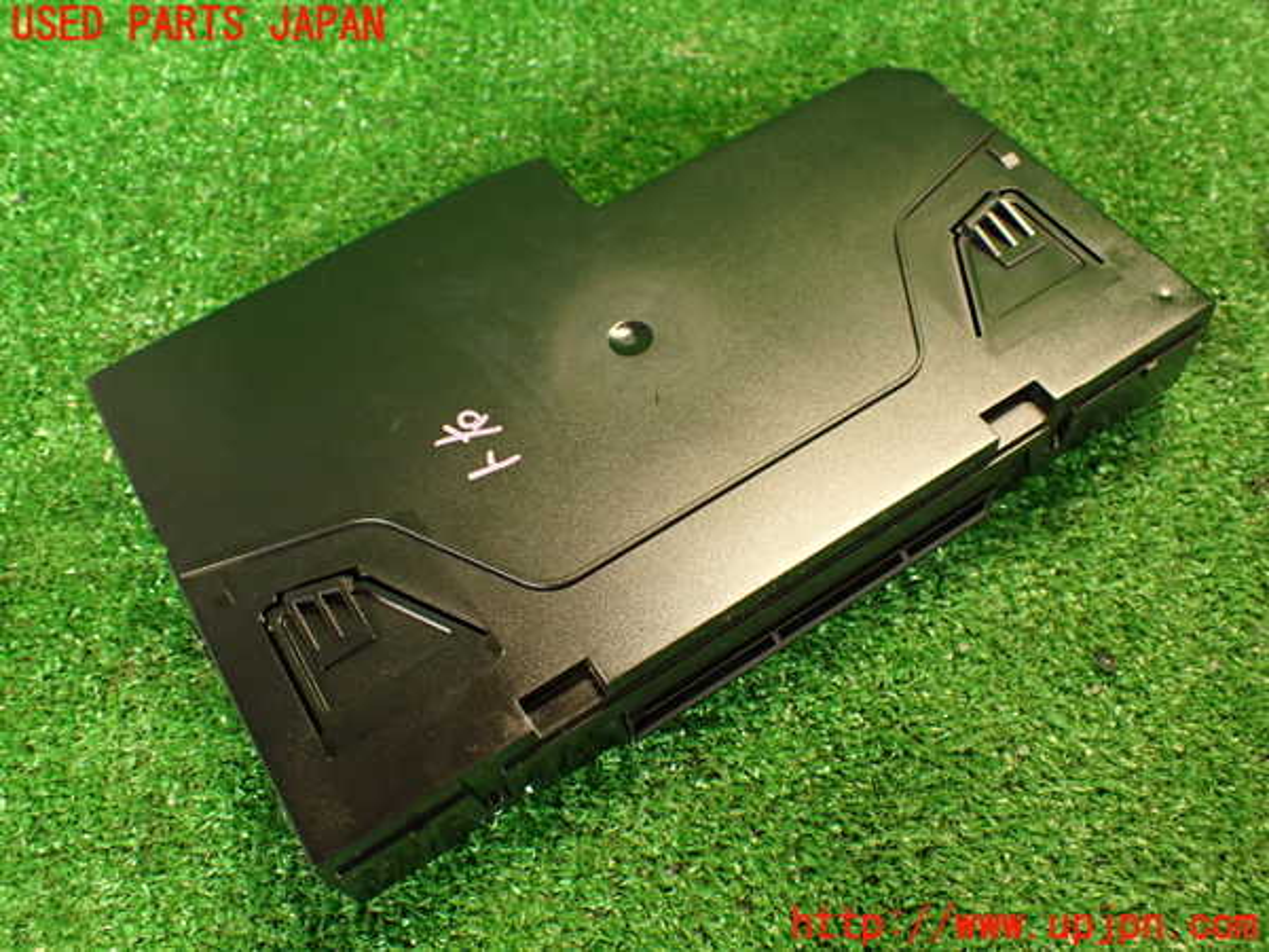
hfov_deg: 56.8
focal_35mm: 32
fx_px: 1173
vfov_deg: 44.2
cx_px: 634
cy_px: 476
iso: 400
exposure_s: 1/30
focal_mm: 5.79
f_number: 2.4
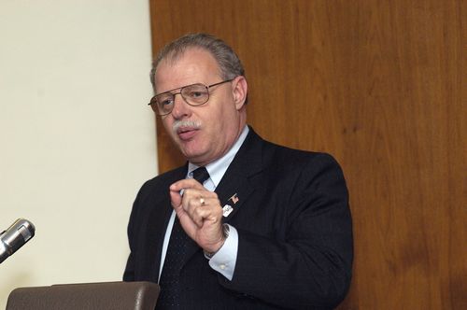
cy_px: 155
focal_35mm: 150
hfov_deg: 13.7
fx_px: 1943
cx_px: 234
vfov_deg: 9.1
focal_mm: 100
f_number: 4.5
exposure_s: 1/160
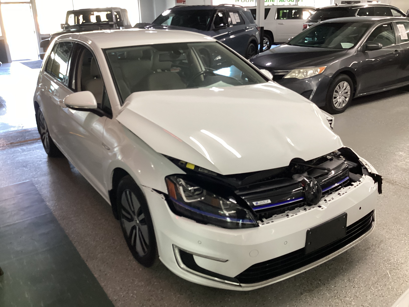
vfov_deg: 45.4
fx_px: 366
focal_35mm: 31
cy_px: 154
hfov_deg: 58.4
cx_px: 204
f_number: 2.4
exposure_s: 1/50
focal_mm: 3.3
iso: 125
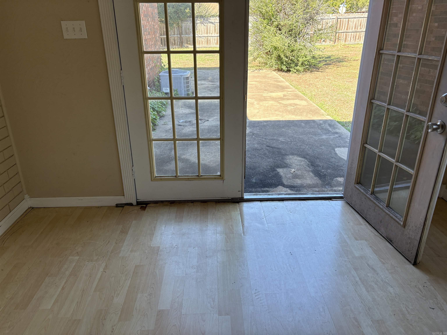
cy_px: 168
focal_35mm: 26
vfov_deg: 53.1
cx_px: 224
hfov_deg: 67.3
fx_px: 336
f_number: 1.6
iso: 64
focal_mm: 5.96
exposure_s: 1/263
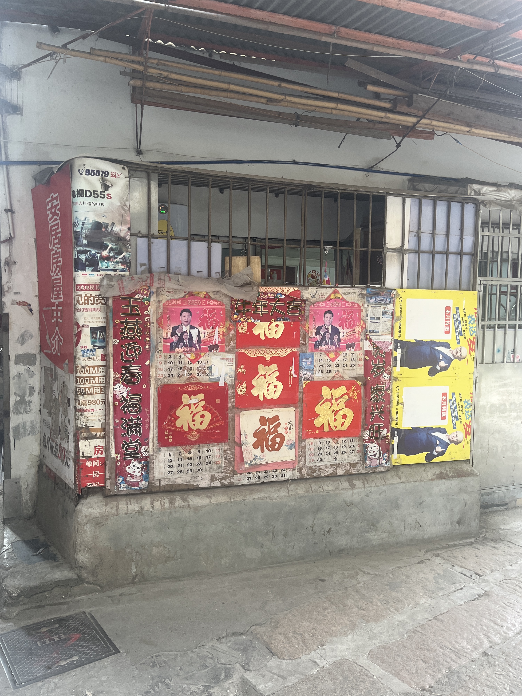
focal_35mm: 26
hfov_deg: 53.1
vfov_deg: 67.3
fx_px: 523
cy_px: 348
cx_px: 261
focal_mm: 5.1
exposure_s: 1/105
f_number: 1.6
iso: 125
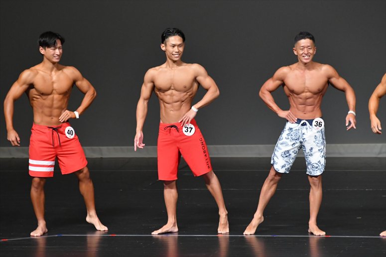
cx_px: 193
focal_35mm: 315
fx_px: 3376
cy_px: 128
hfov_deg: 6.5
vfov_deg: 4.4
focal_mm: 210
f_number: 5.6
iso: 4000
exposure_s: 1/400
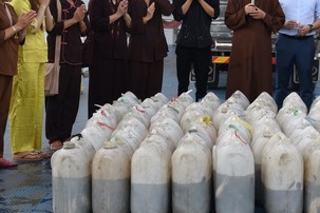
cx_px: 224
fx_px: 915
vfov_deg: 13.2
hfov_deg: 19.7
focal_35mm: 103
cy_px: 28
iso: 400
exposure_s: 1/160
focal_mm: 48
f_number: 6.3
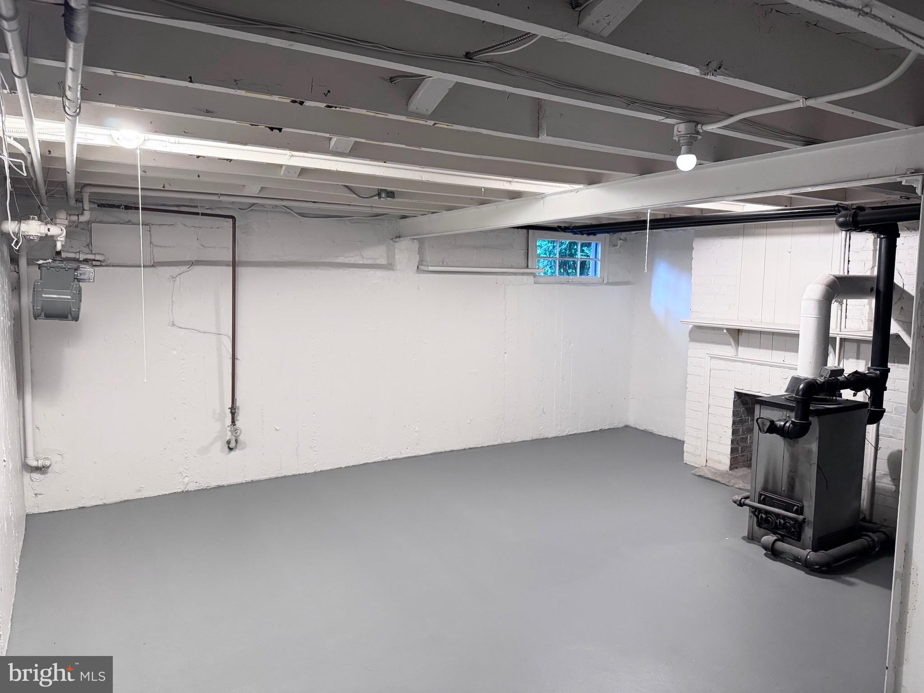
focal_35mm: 24
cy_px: 346
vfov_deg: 56.8
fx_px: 641
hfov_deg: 71.6
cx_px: 462
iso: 640
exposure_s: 1/60
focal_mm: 6.76
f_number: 1.78
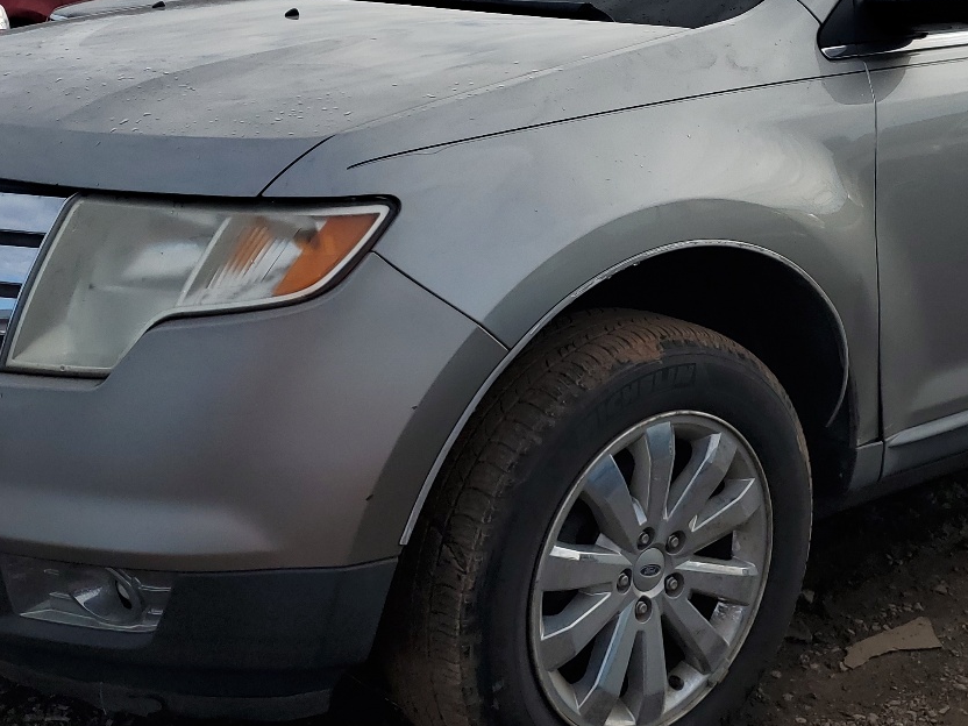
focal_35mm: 50
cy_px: 282
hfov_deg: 37.9
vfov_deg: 29.0
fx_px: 1398
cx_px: 613
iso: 50
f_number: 1.5
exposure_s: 1/5000
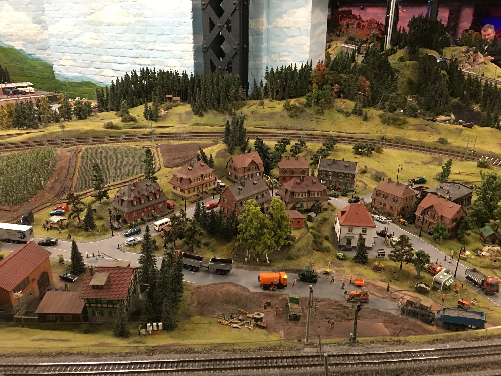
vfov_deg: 48.2
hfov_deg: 61.7
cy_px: 188
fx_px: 420
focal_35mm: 29
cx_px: 250
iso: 80
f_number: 2.2
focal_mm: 4.15
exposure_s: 1/10
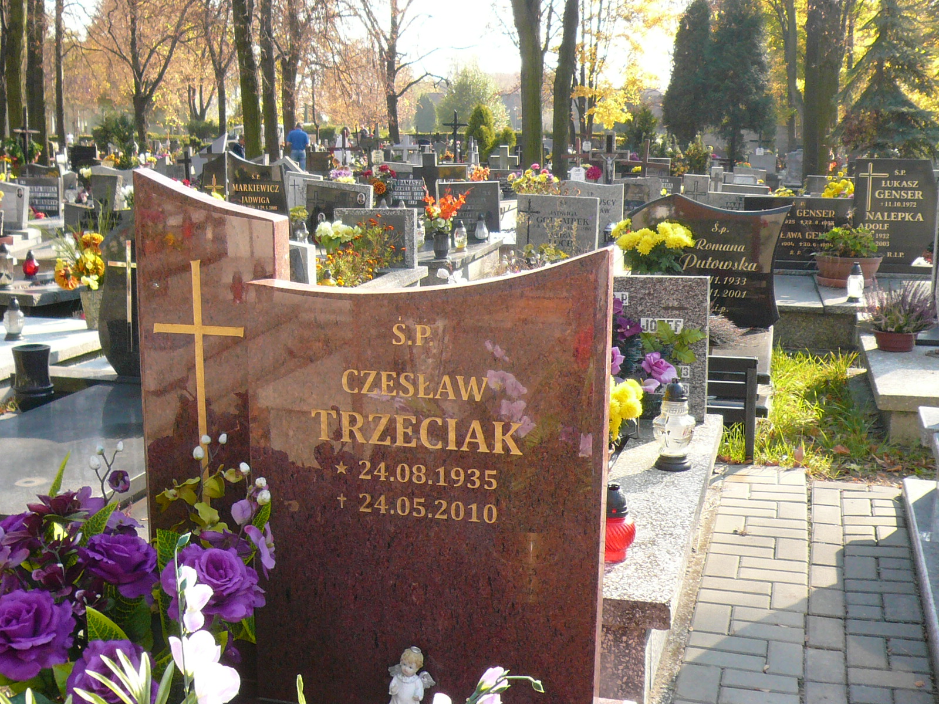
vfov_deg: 32.2
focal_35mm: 45
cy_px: 352
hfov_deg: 42.1
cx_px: 470
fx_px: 1221
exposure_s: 1/200
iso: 100
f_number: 2.9
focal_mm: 4.9
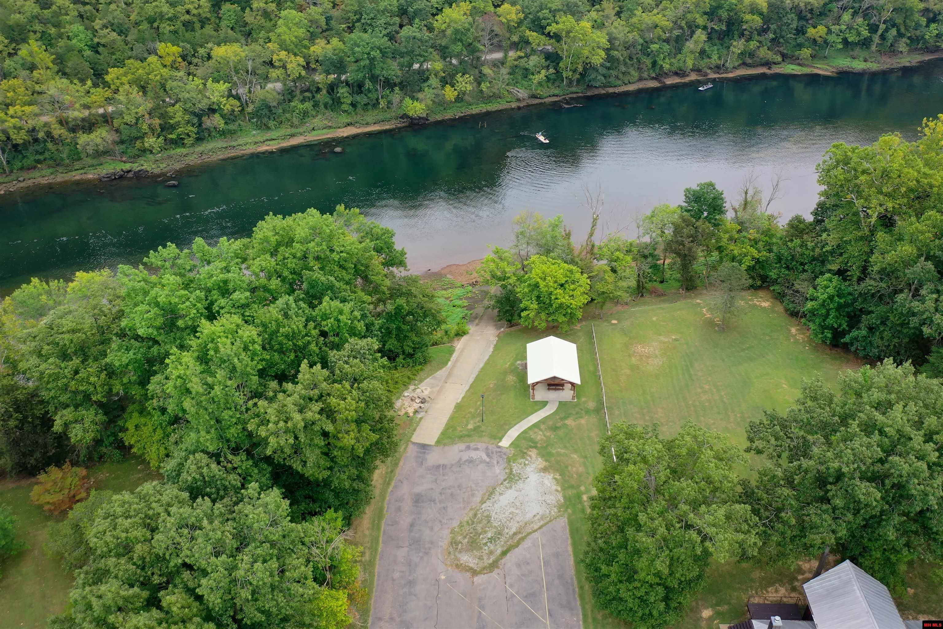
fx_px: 733
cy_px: 314
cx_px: 472
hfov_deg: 65.5
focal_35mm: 28
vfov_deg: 46.4
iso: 100
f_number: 3.5
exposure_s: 1/80
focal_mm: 10.26
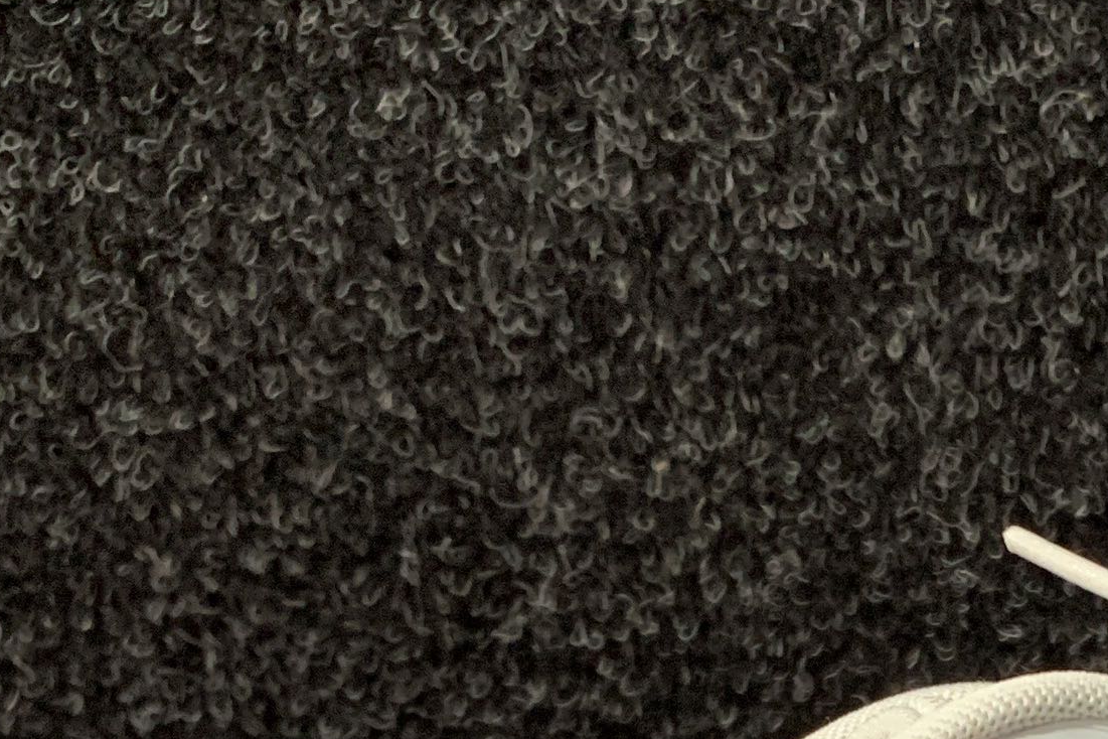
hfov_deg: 19.9
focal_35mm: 99
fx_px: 3047
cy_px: 1376
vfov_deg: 12.5
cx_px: 1157
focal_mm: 4.25
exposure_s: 1/60
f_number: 1.8
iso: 200
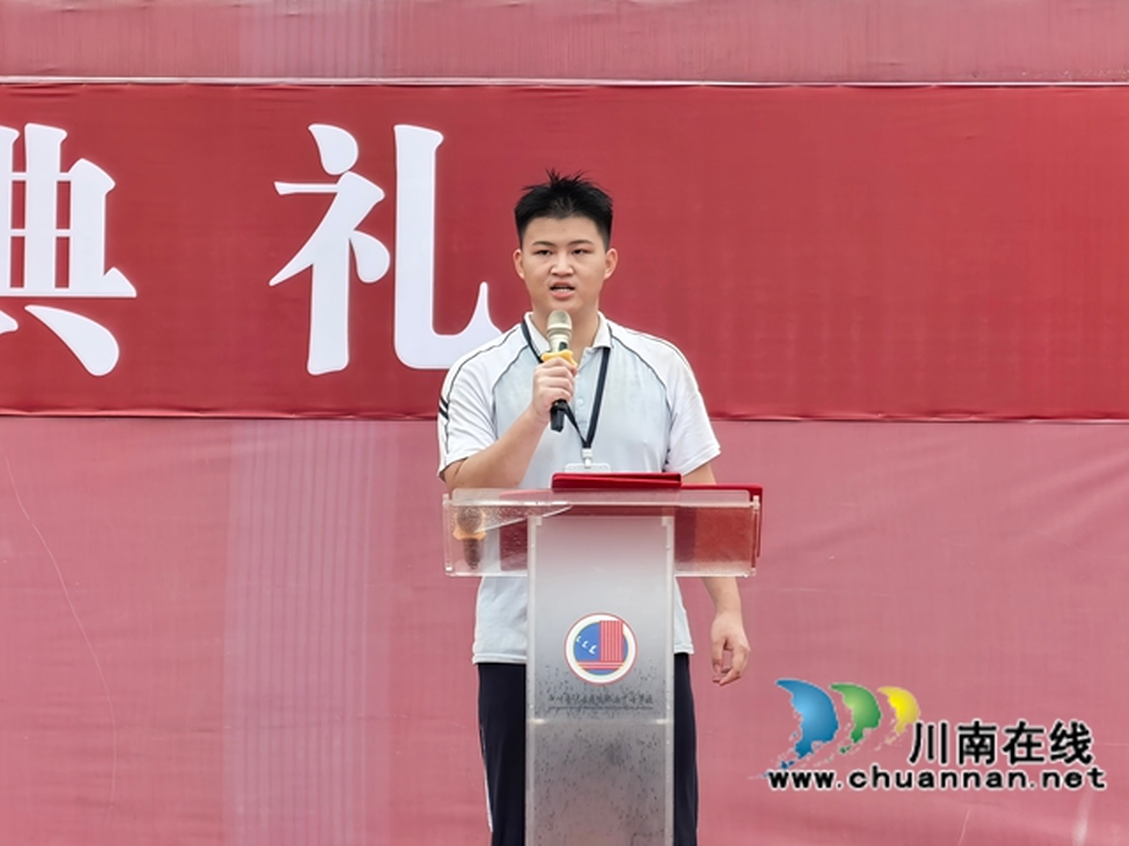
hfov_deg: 8.2
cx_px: 564
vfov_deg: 6.2
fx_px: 7828
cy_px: 423
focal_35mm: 240
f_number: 2.1
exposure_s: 1/181
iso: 50
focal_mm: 15
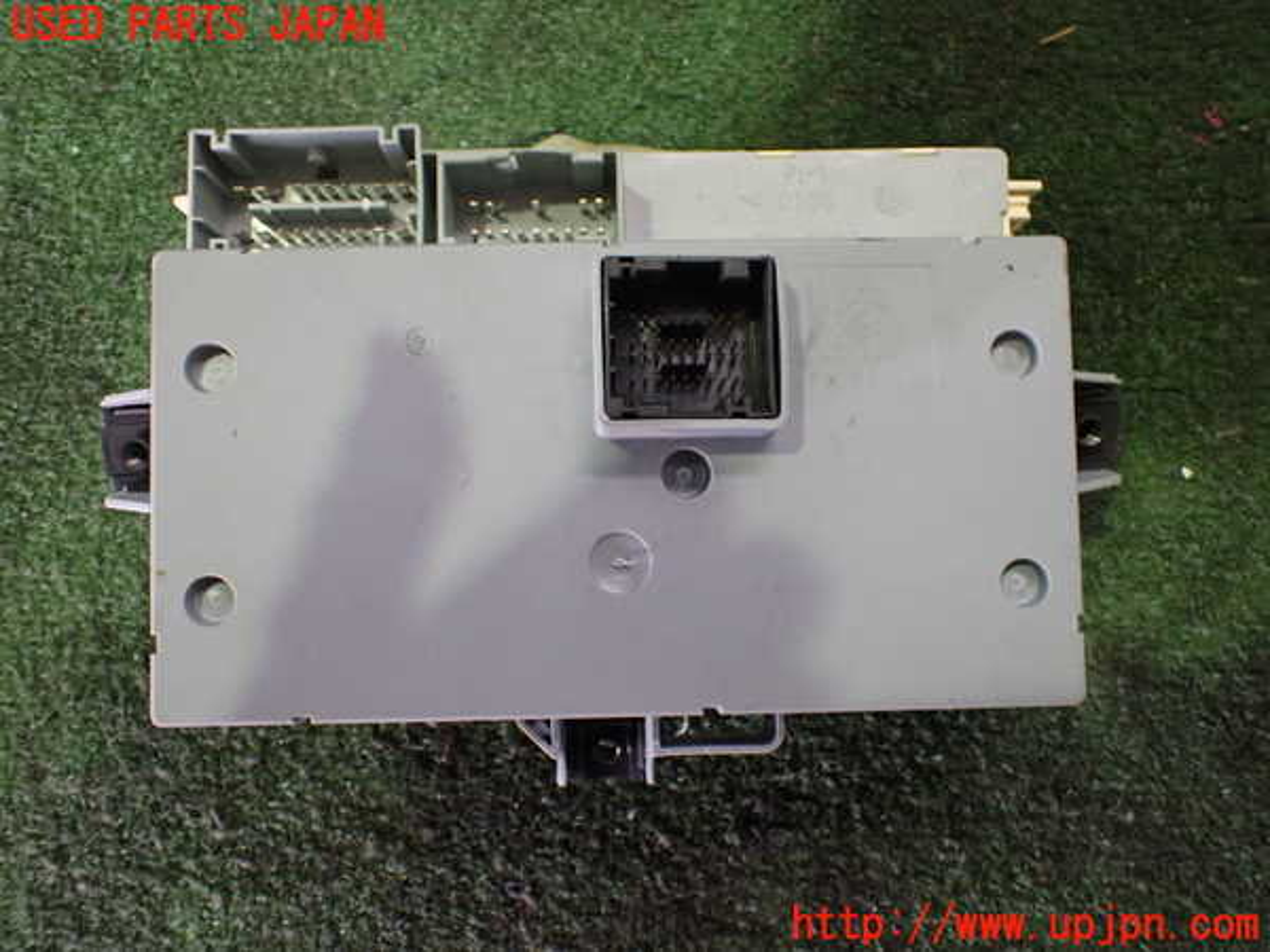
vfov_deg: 46.8
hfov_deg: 60.0
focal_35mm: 30
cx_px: 635
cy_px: 476
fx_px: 1101
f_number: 2.3
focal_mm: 5.4
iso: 800
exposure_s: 1/100
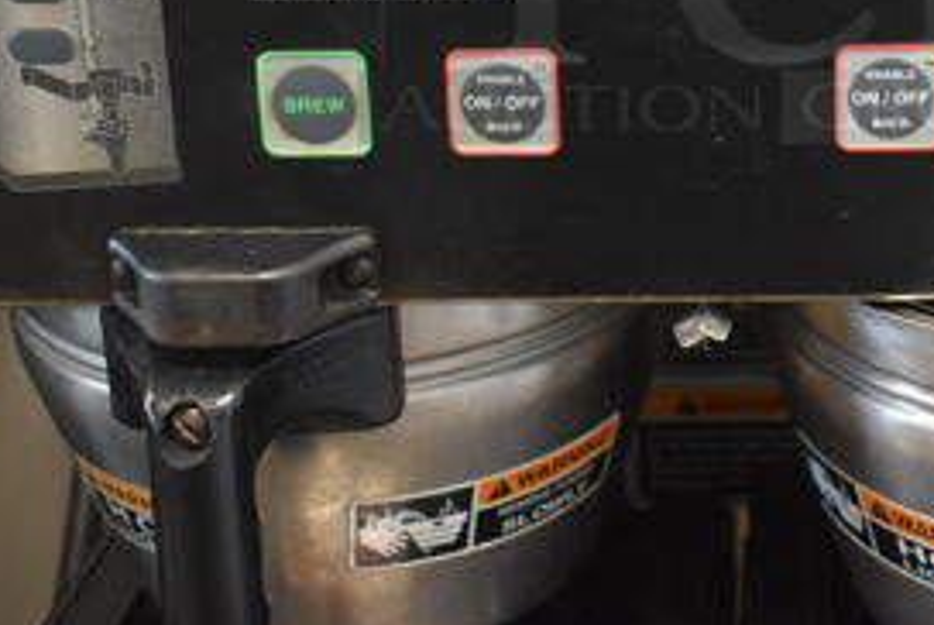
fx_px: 1922
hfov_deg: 26.8
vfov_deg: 17.9
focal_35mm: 74
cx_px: 742
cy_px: -38
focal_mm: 22
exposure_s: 1/60
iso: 1600
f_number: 4
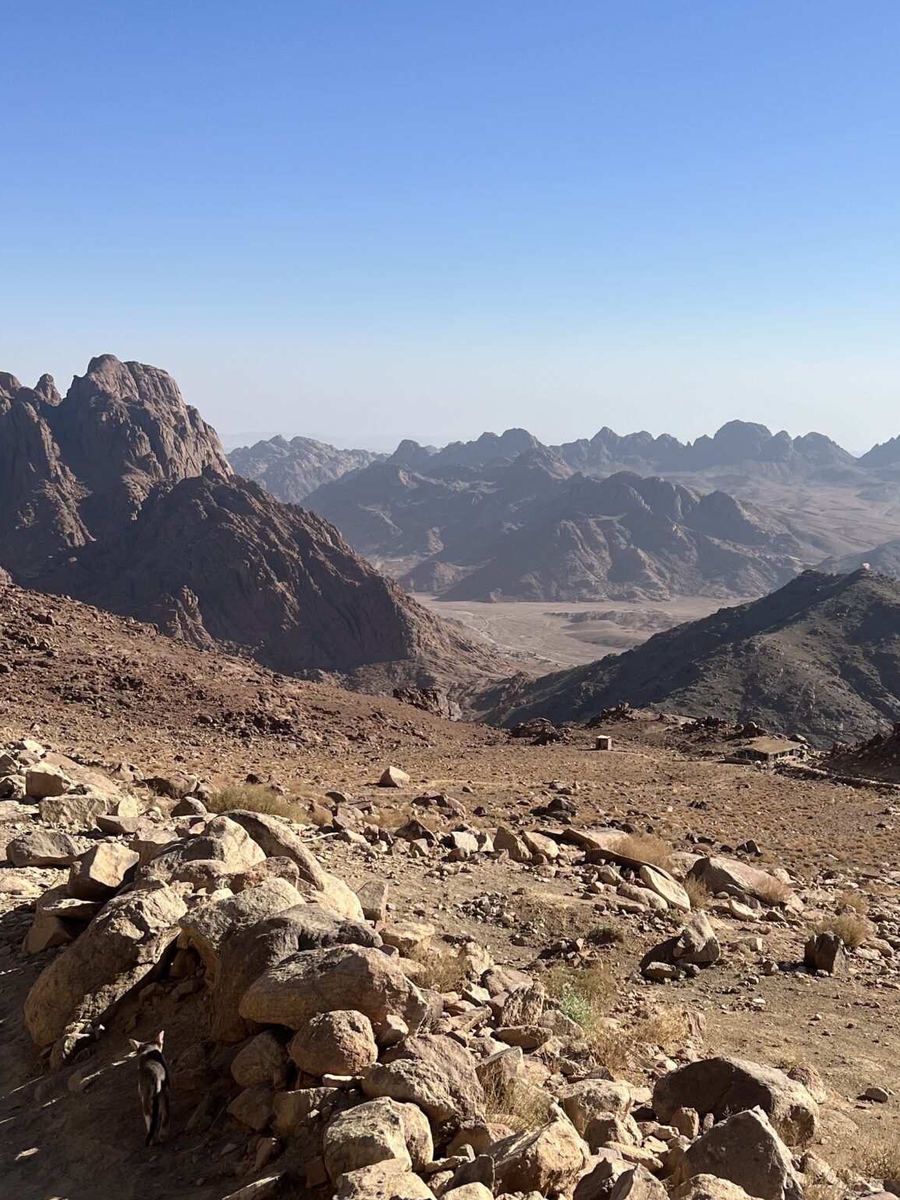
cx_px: 597
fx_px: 1491
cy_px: 705
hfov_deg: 33.3
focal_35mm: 43
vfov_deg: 43.7
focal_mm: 5.7
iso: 50
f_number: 1.5
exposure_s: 1/5587
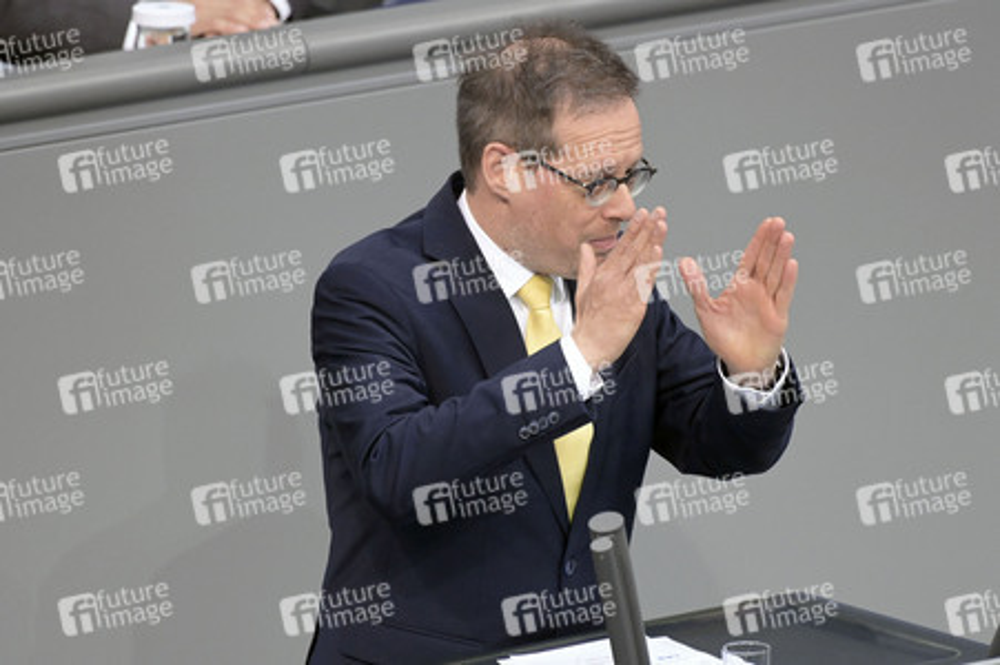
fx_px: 11658
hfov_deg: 4.9
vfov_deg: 3.3
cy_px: 332
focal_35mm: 420
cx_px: 500
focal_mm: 420
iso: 8000
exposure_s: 1/400
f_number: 5.6
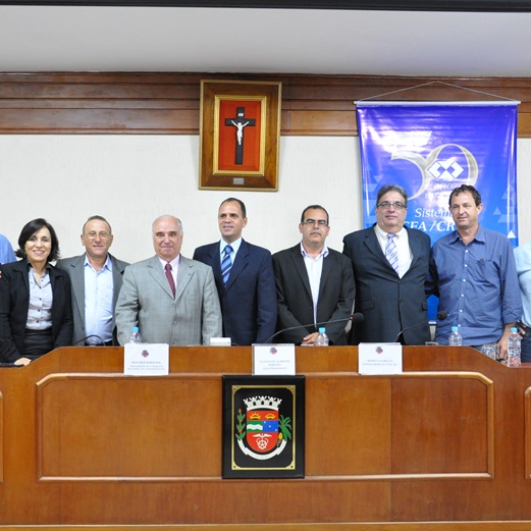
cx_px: 221
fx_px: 746
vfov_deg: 39.2
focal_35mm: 43
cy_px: 268
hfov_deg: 39.1
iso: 2000
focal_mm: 22
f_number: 6.3
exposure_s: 1/40
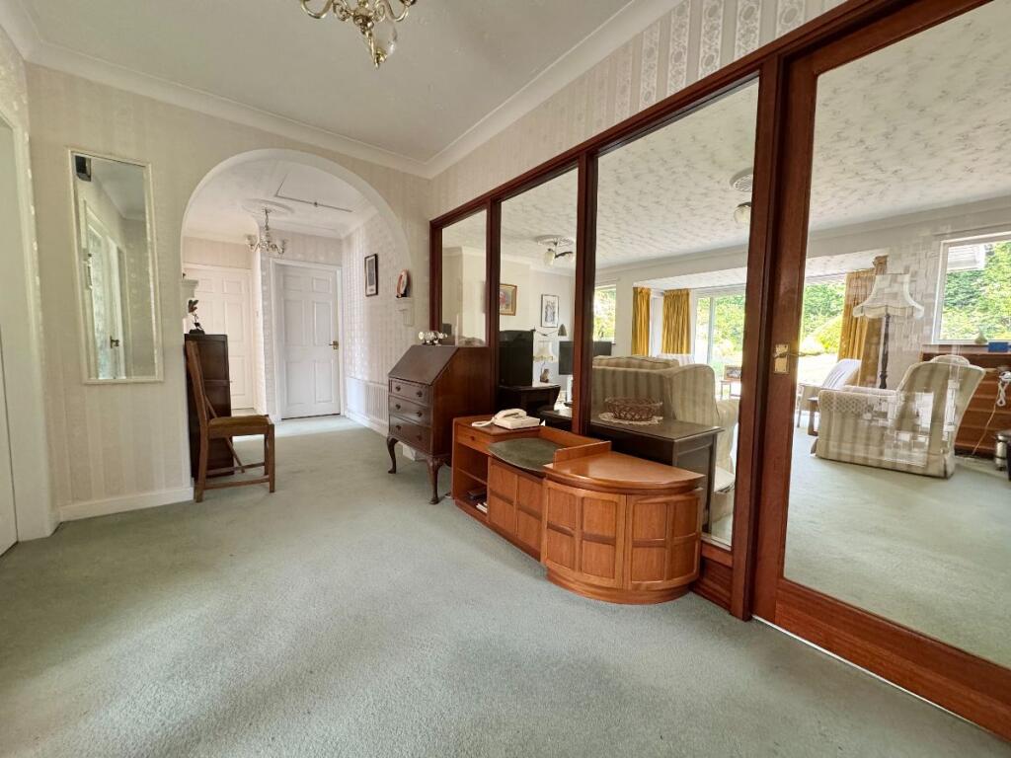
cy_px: 379
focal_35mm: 14
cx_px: 506
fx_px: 409
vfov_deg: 85.7
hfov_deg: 102.1
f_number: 2.2
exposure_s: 1/62
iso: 320
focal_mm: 2.22
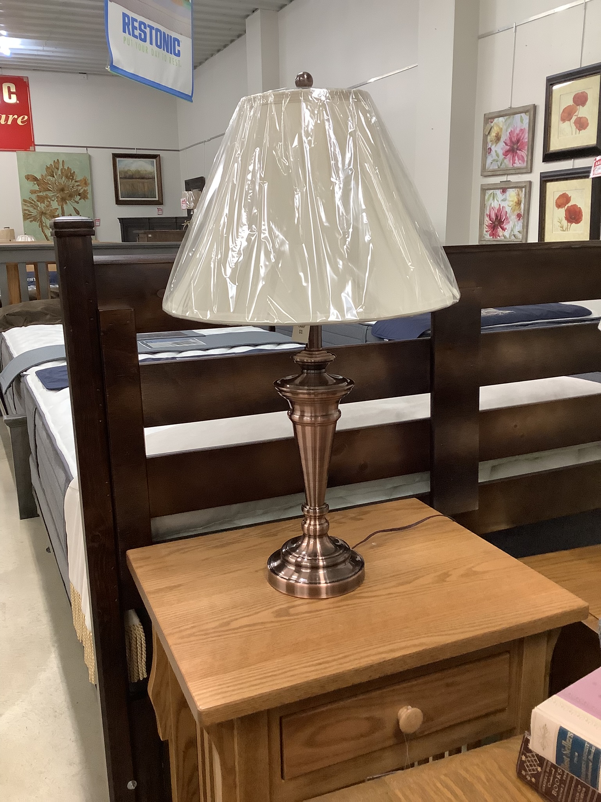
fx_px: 718
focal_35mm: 31
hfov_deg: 45.4
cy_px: 401
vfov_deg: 58.4
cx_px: 300
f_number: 2.4
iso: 250
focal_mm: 3.3
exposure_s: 1/60
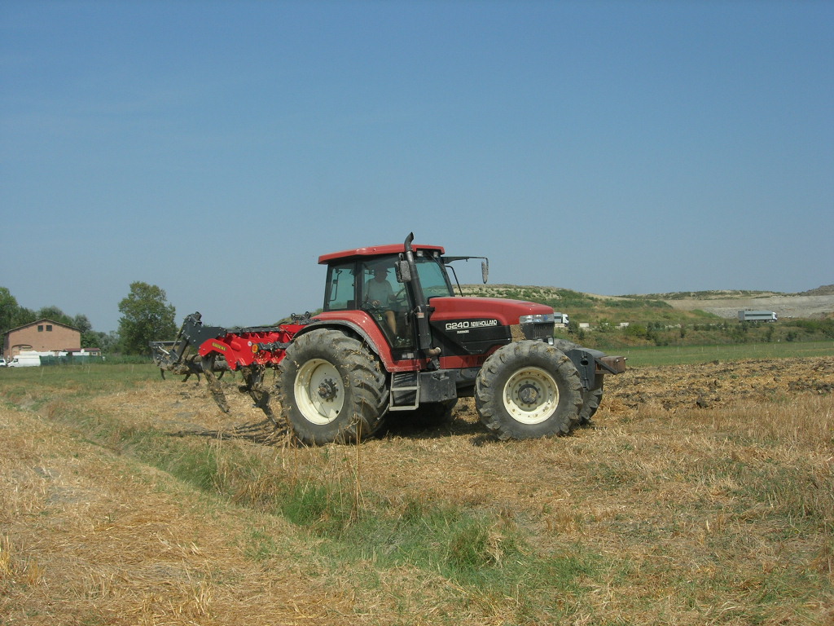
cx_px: 417
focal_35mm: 38
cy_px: 313
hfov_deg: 49.0
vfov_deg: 37.7
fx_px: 916
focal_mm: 7.8
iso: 64
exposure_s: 1/755
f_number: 4.8
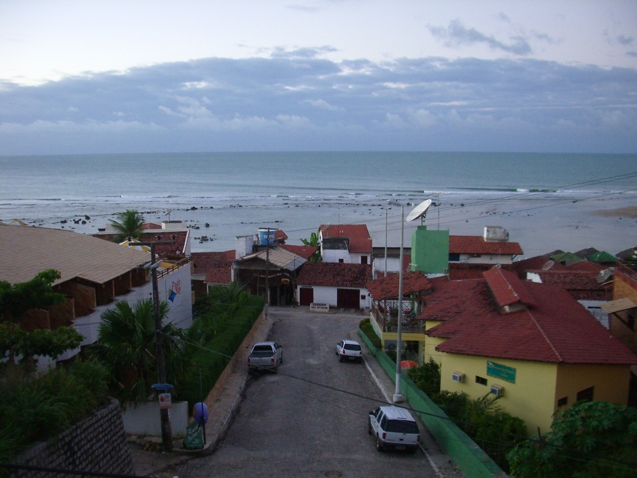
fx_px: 644
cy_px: 239
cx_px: 318
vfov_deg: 40.7
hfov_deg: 52.6
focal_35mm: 35
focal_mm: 5.8
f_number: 2.6
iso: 200
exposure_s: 1/20
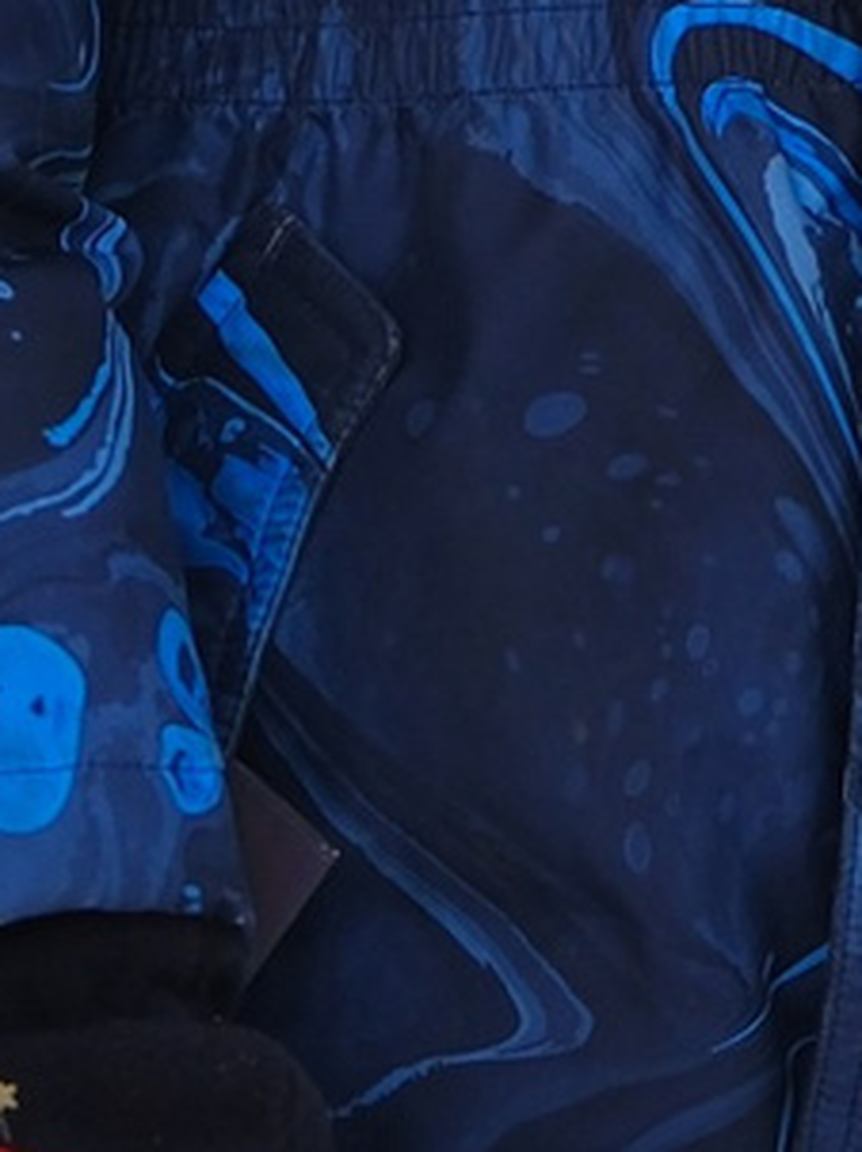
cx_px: 1201
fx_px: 30656
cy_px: -1299
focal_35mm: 922
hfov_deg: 1.6
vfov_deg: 2.1
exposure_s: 1/250
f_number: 1.2
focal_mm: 75
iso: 160
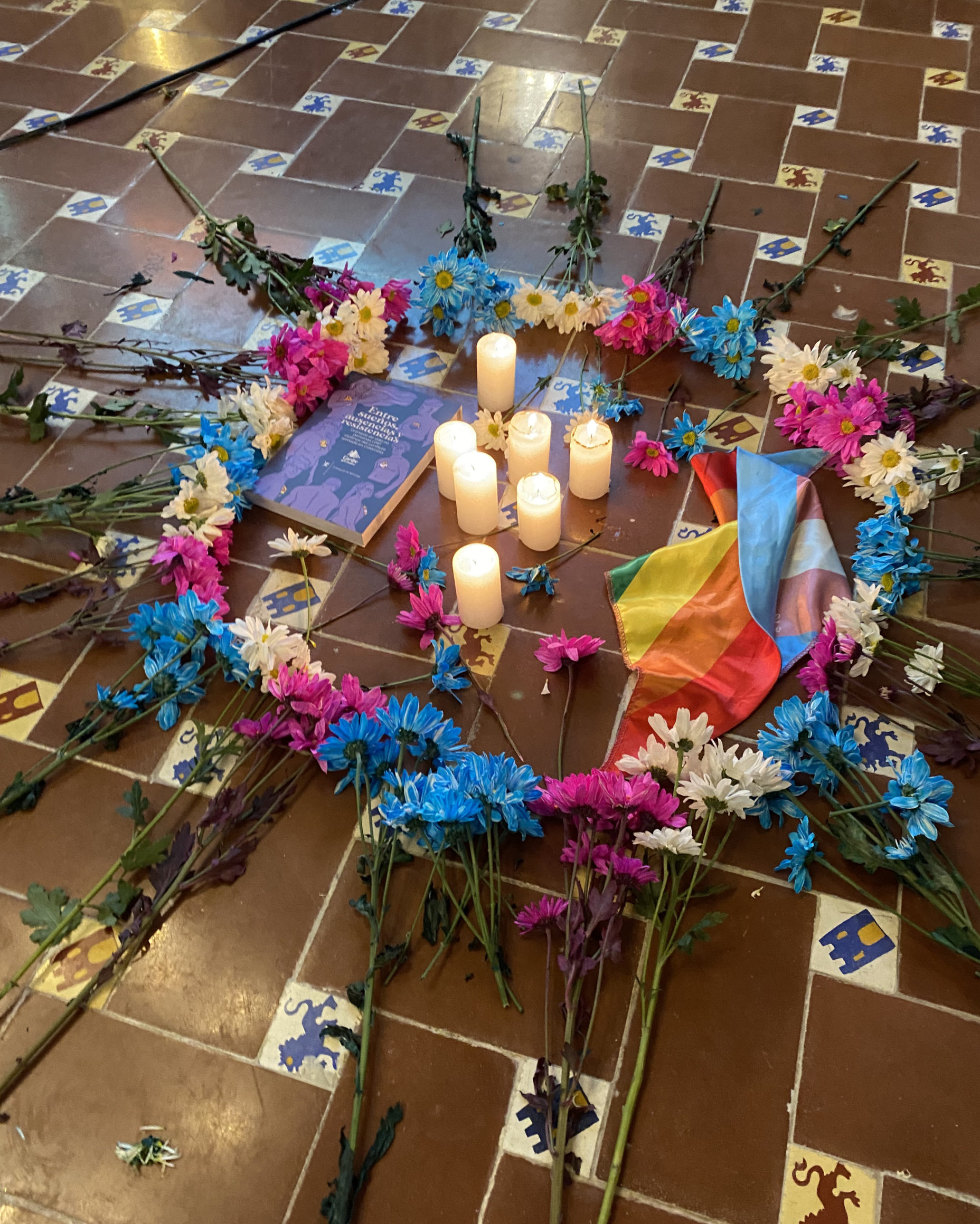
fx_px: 1015
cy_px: 614
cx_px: 494
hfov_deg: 51.5
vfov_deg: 62.2
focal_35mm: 28
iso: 500
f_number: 1.8
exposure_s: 1/30
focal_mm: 4.25
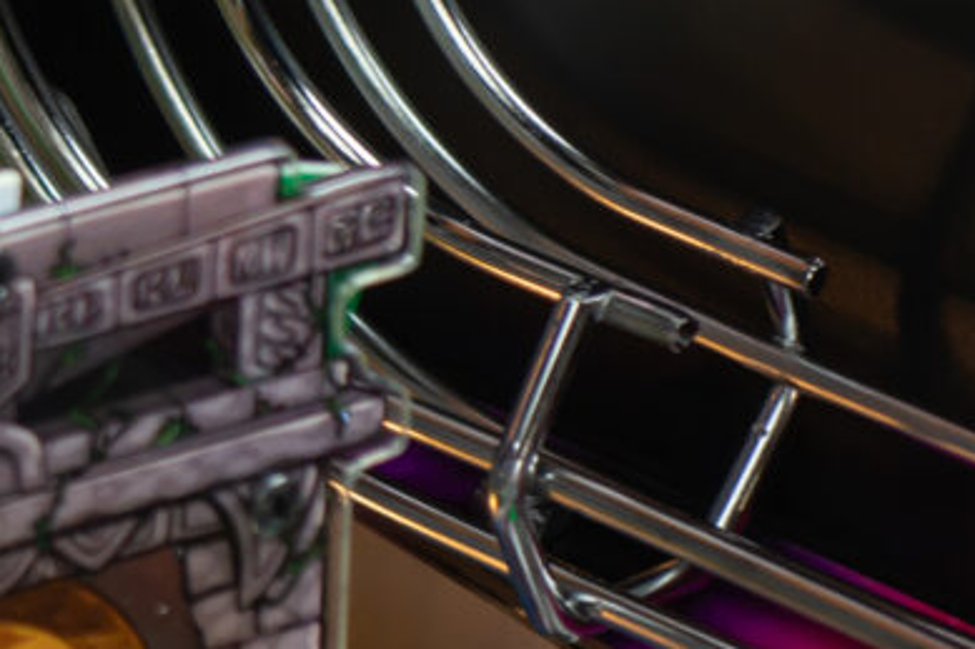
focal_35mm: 395
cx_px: -1968
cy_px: -472
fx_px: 10693
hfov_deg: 5.0
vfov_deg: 3.5
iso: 320
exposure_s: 1/80
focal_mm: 60
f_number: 5.6
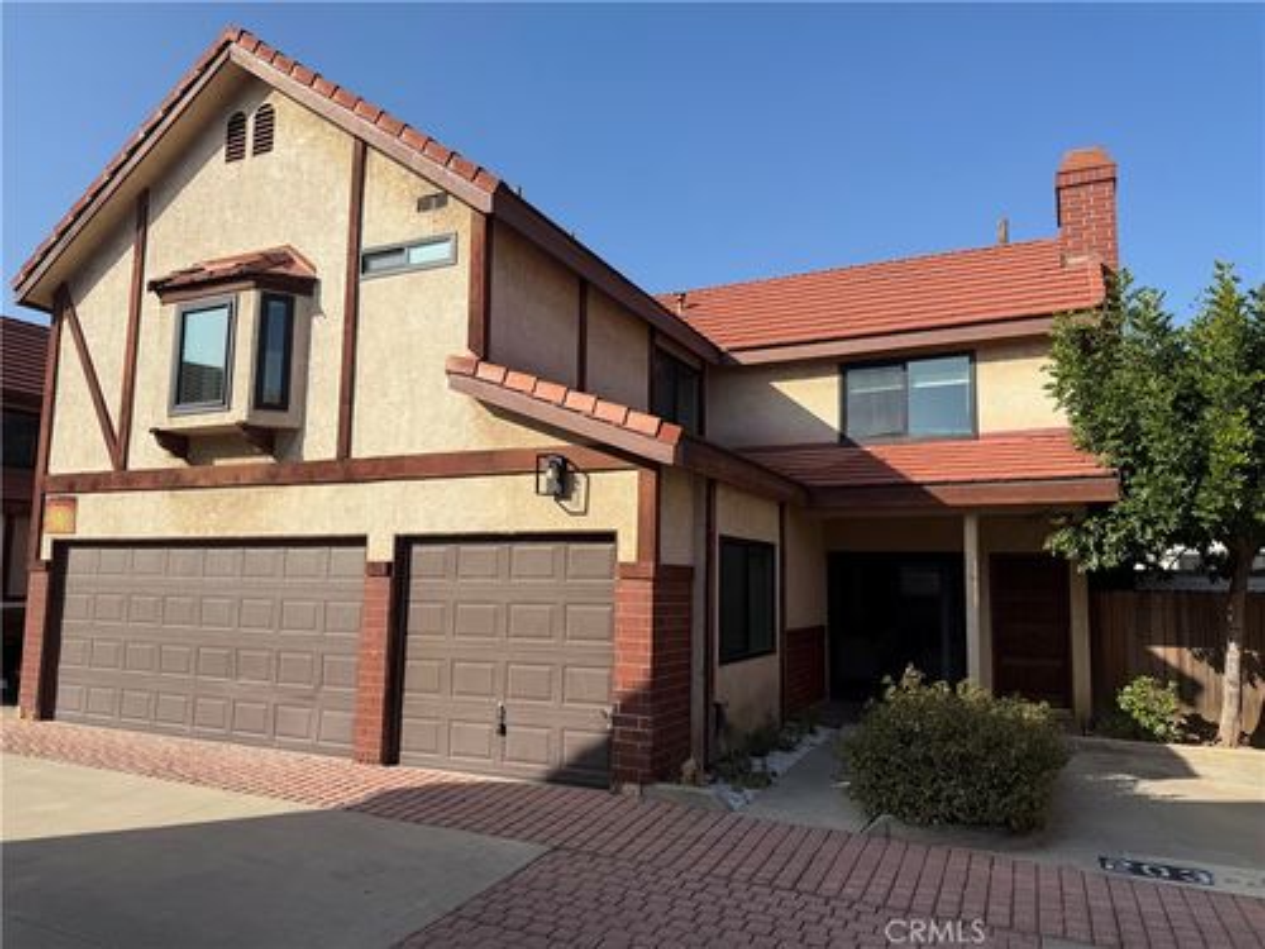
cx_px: 632
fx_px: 877
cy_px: 474
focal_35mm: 24
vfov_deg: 56.8
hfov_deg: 71.6
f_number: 1.78
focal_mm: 6.76
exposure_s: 1/4167
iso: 80
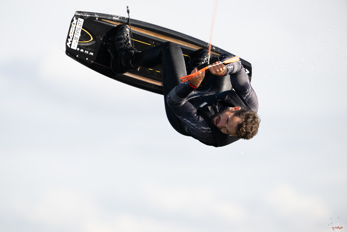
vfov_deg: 3.4
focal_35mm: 400
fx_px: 3855
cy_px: 116
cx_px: 174
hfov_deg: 5.2
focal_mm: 400
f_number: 4.5
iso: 400
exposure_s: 1/2500
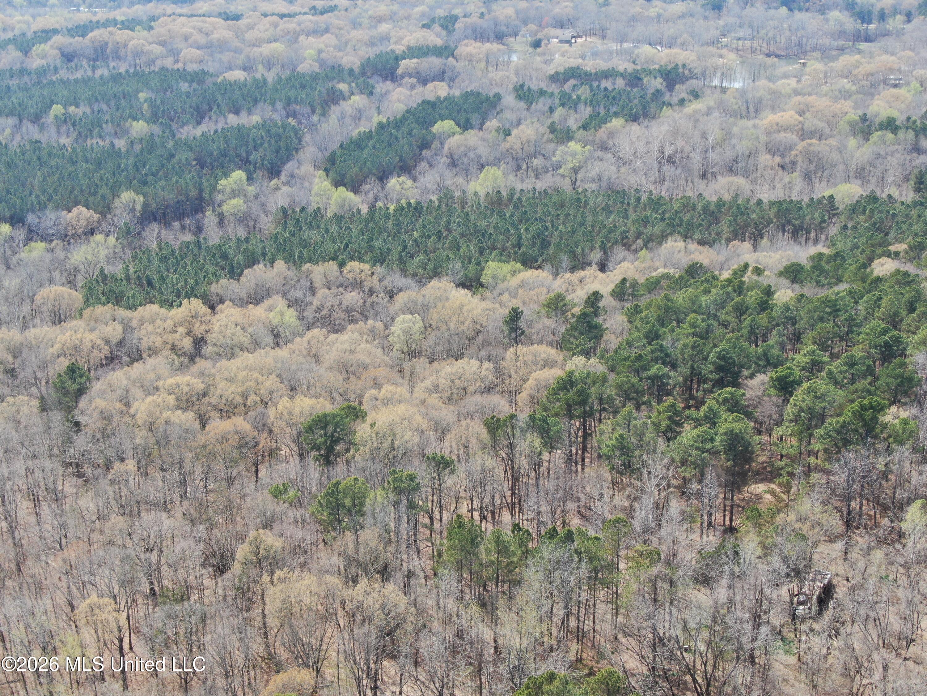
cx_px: 464
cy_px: 348
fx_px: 1285
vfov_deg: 30.3
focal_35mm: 48
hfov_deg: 39.7
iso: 100
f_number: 3.8
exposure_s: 1/200
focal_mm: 8.6
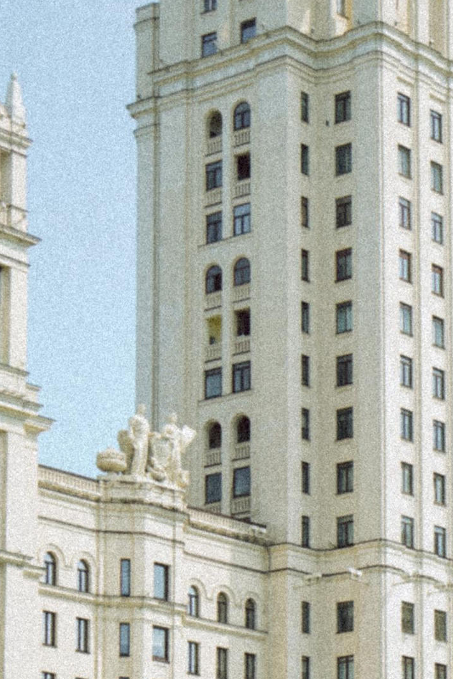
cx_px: 492
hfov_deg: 10.8
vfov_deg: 15.8
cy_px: 747
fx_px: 2377
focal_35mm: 126
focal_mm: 35
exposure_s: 1/500
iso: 125
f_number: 4
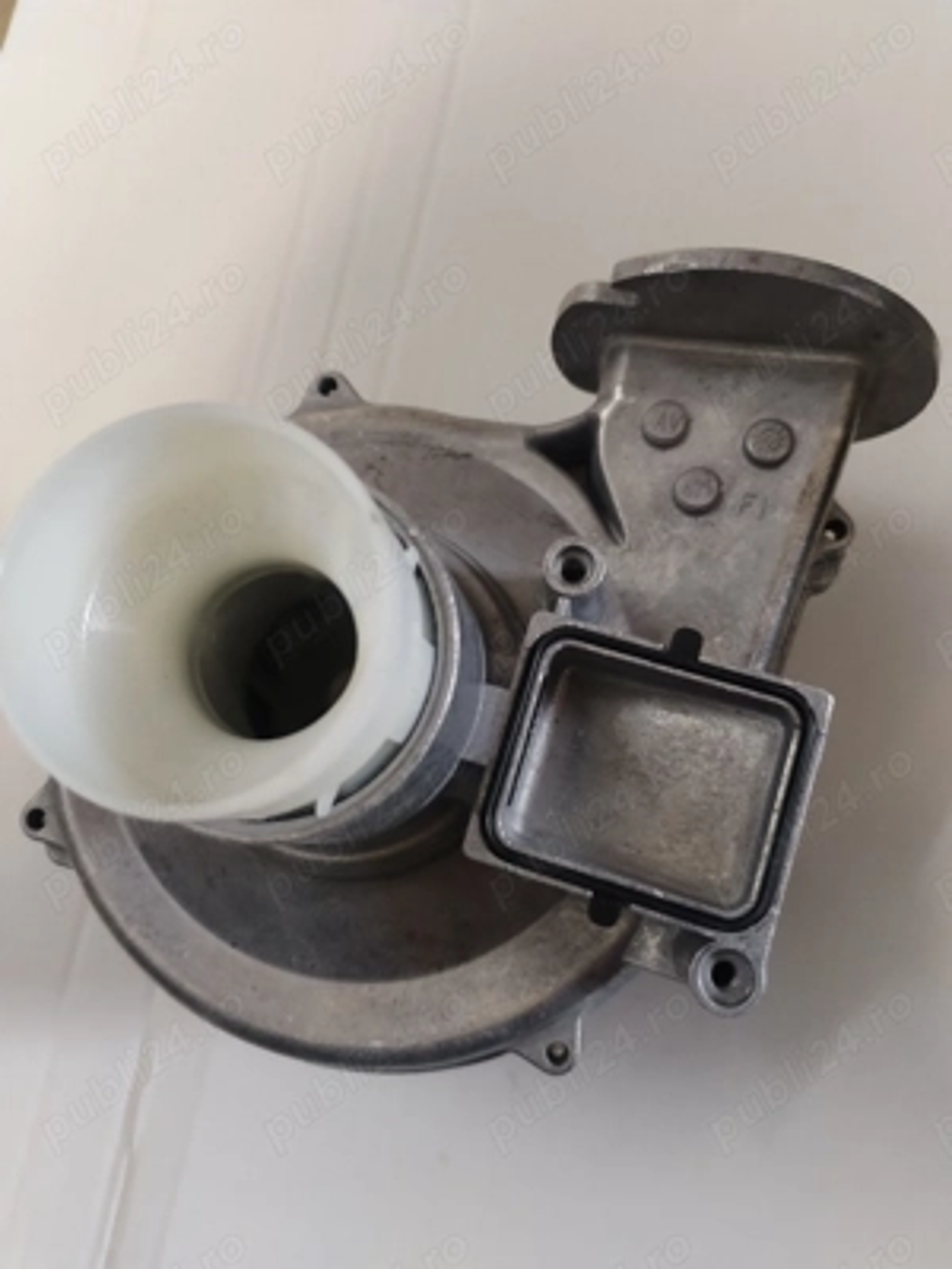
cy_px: 634
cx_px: 476
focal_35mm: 29
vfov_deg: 61.7
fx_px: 1063
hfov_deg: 48.2
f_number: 1.8
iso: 787
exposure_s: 1/25
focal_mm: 4.75
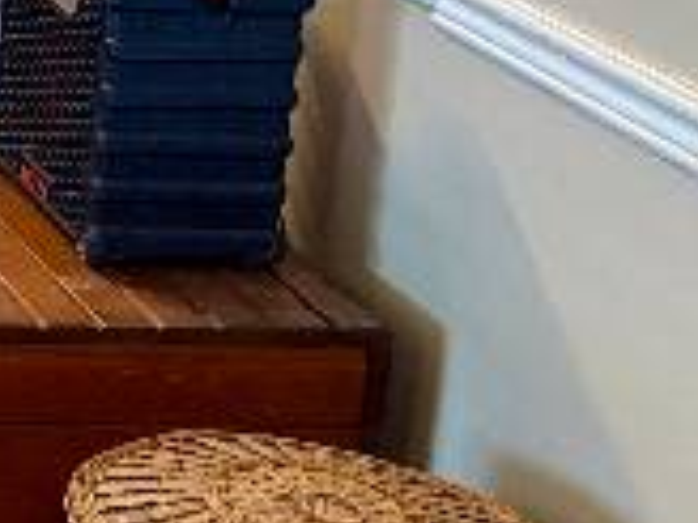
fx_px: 2722
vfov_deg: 10.8
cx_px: -1030
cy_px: -113
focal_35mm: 135
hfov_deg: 11.7
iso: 160
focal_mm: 5.96
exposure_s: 1/60
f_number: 1.6
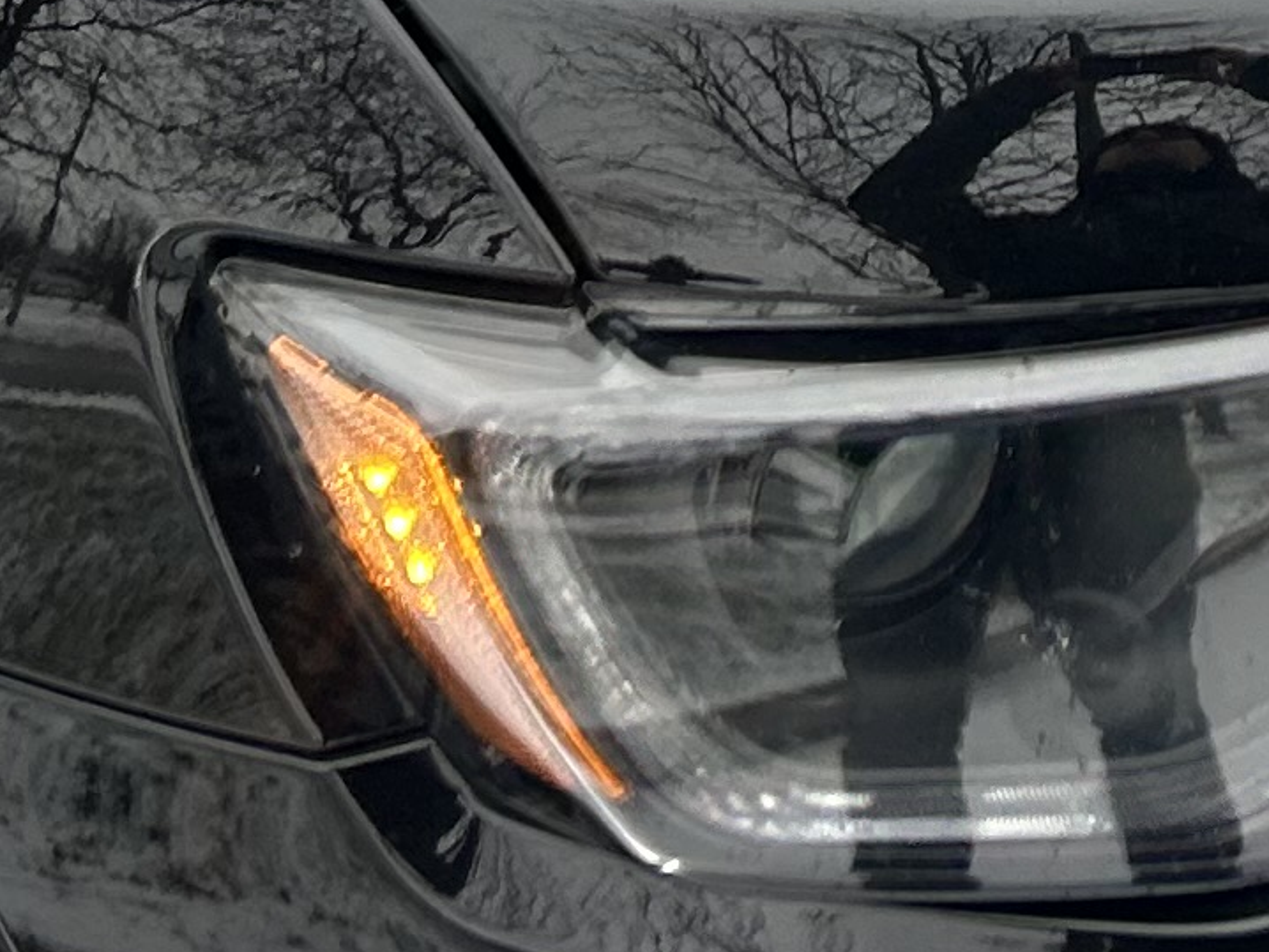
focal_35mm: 146
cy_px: -1425
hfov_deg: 13.5
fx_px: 5354
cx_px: 877
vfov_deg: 9.0
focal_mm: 5.7
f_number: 1.5
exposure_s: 1/197
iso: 50
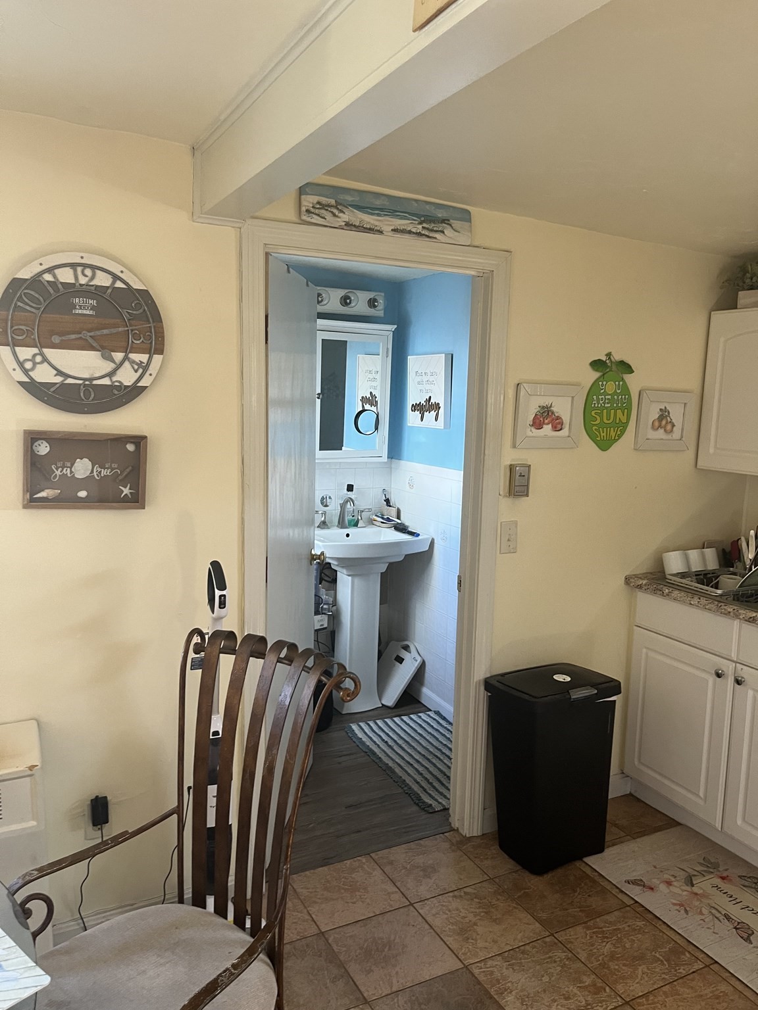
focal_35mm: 26
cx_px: 379
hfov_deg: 53.1
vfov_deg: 67.3
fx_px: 759
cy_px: 505
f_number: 1.6
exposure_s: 1/60
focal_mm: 5.1
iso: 200
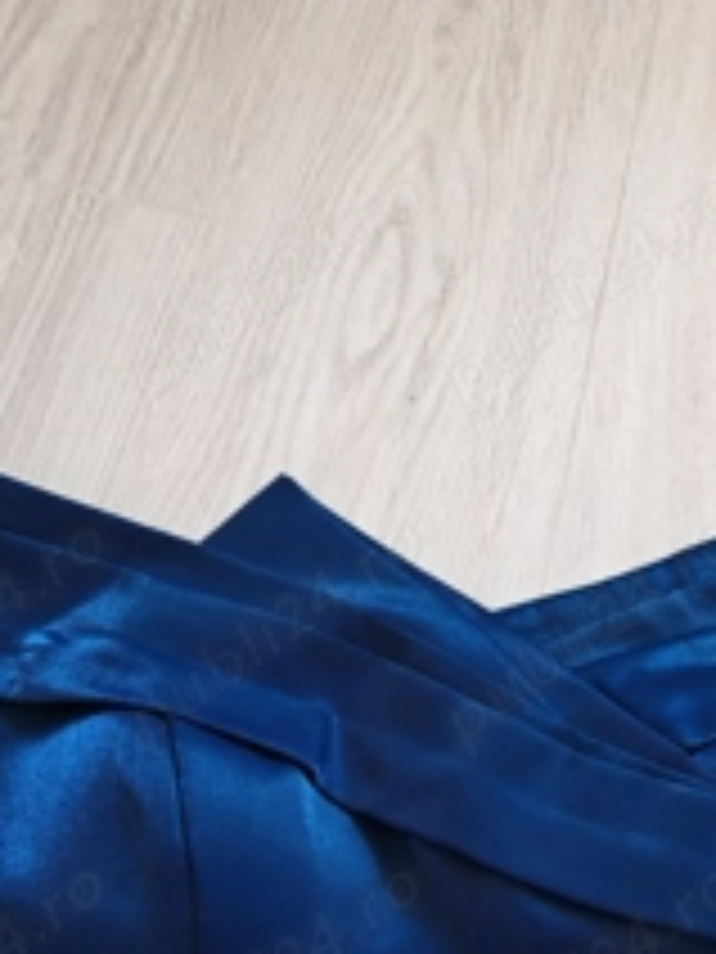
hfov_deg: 28.5
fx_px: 1407
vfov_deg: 36.7
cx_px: 432
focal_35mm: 51
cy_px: 706
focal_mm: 6.67
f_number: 1.9
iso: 1250
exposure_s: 1/25
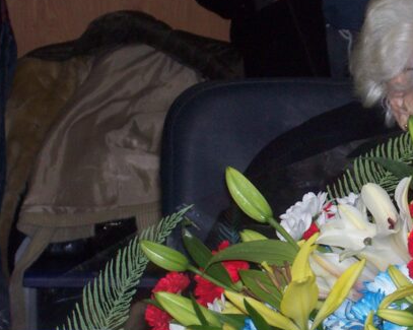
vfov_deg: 8.2
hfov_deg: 10.2
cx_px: 374
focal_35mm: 189
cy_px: 237
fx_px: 2309
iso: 140
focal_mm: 13.5
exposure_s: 1/147
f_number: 4
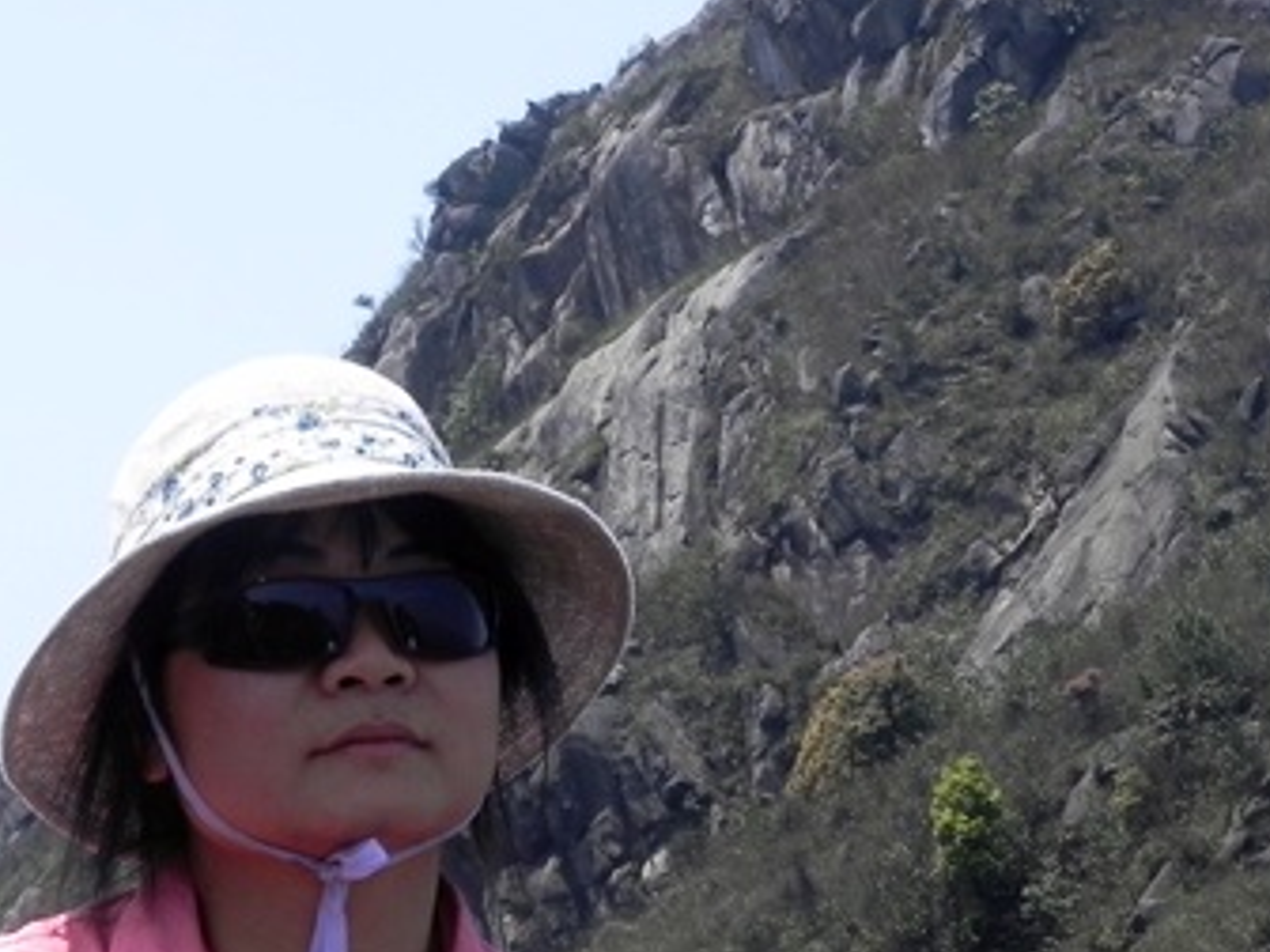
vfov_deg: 12.2
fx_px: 4439
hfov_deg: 16.2
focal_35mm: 121
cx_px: 956
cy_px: 213
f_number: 6.3
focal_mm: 10.3
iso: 160
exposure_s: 1/363
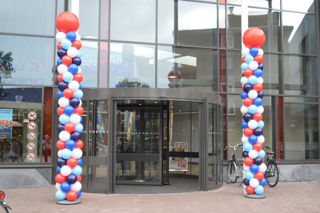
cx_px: 160
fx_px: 400
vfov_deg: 29.8
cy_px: 106
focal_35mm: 45
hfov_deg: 43.6
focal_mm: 30
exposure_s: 1/125
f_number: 5.6
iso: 360
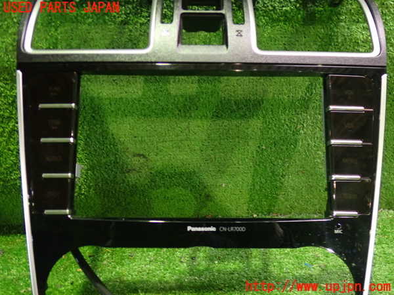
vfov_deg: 39.7
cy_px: 148
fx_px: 410
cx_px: 197
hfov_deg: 51.4
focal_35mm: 36
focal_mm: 6.37
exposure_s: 1/13
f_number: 2.5
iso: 800
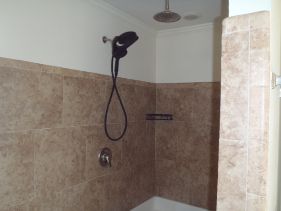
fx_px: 227
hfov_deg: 63.4
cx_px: 140
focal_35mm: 28
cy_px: 106
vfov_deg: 49.7
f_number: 3.9
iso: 250
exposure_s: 1/30
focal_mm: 5
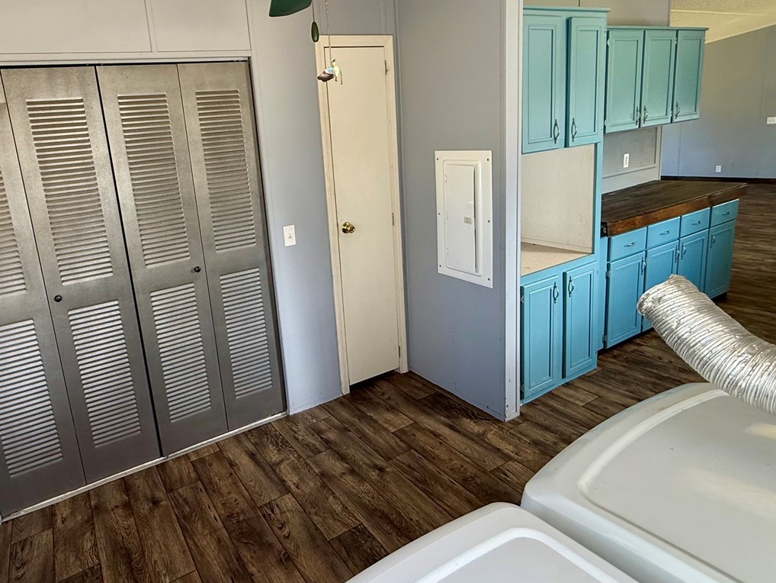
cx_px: 294
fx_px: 493
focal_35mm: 22
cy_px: 237
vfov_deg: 60.7
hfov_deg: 75.1
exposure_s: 1/99
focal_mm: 2.22
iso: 160
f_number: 2.2
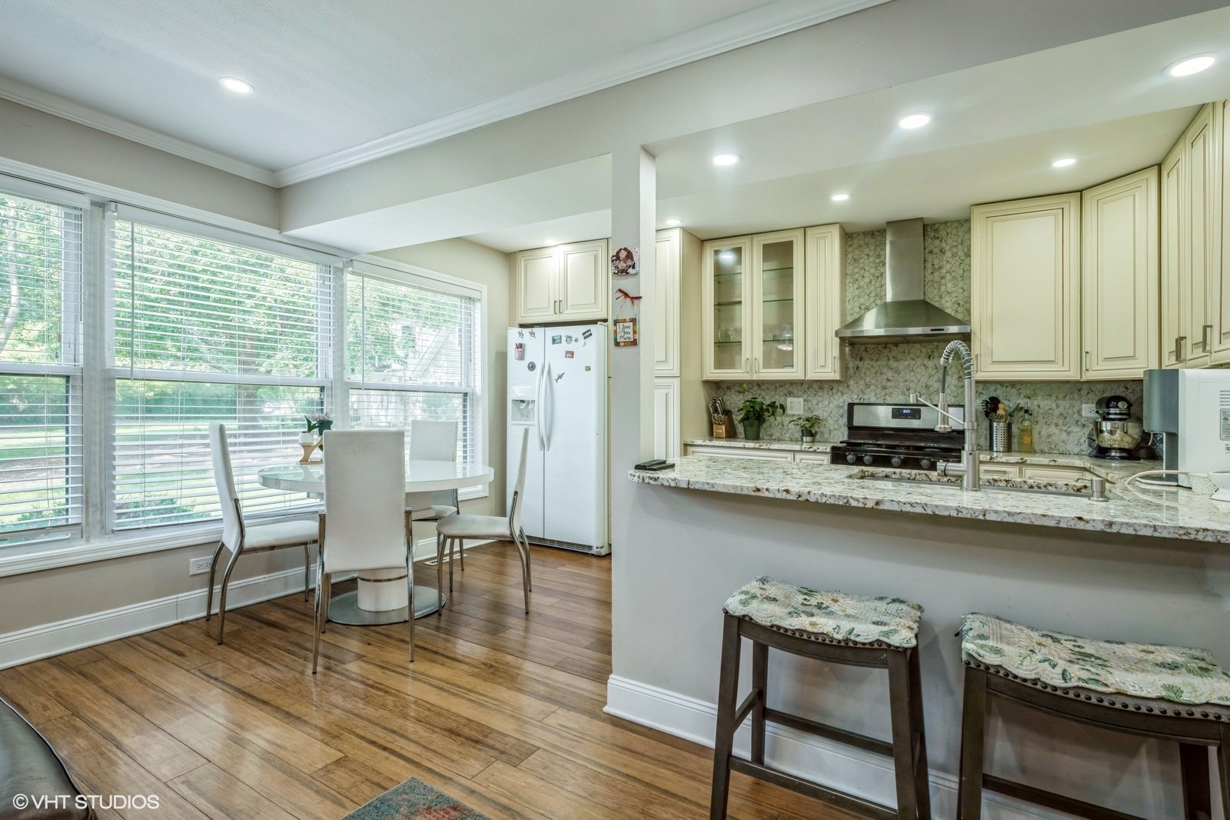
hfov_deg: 93.3
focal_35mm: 17
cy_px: 410
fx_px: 581
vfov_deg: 70.4
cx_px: 615
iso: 200
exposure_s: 1/15
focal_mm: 17
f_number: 9.5
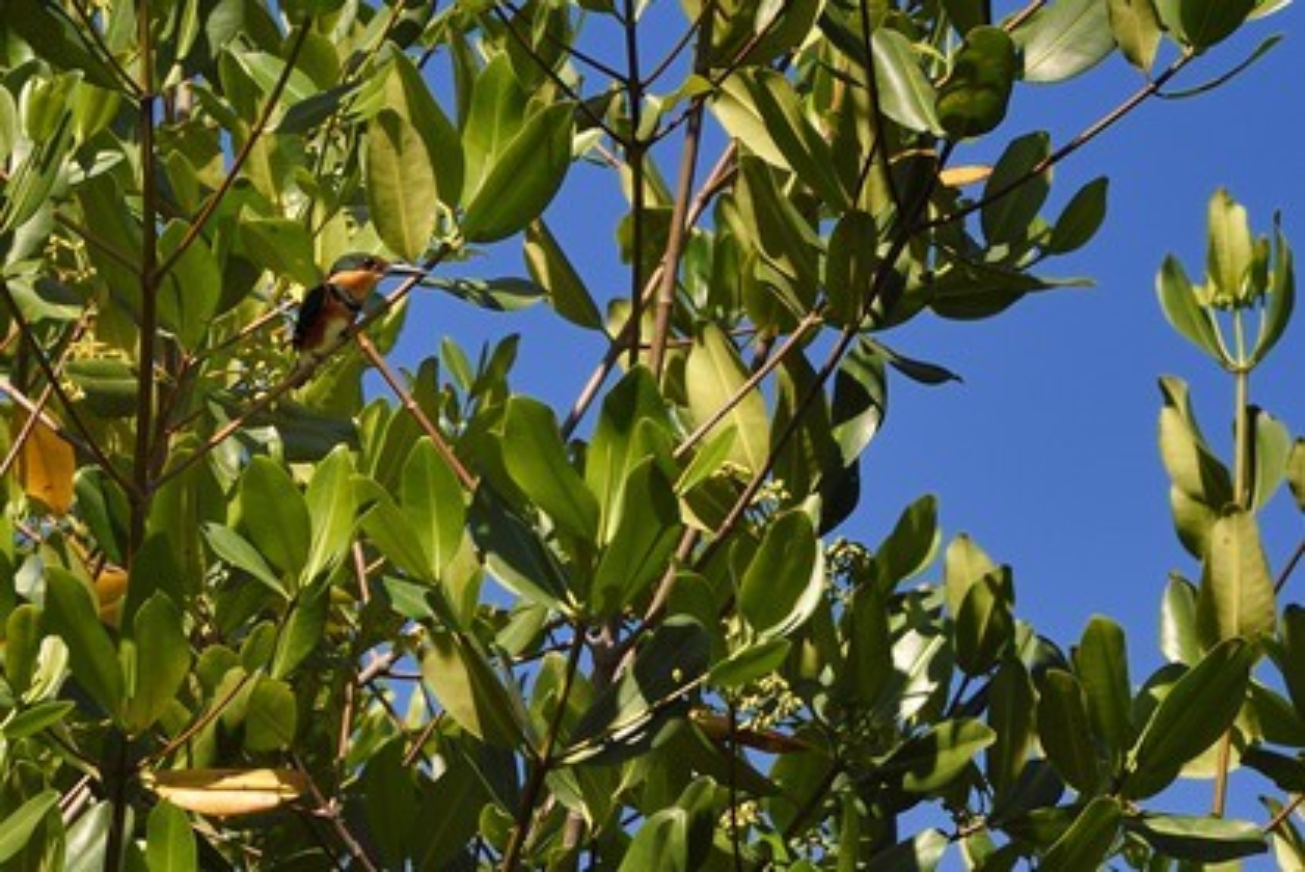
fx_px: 7255
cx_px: 652
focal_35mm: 200
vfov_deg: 6.9
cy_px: 436
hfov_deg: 10.3
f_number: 16
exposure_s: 1/320
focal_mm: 200
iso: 400
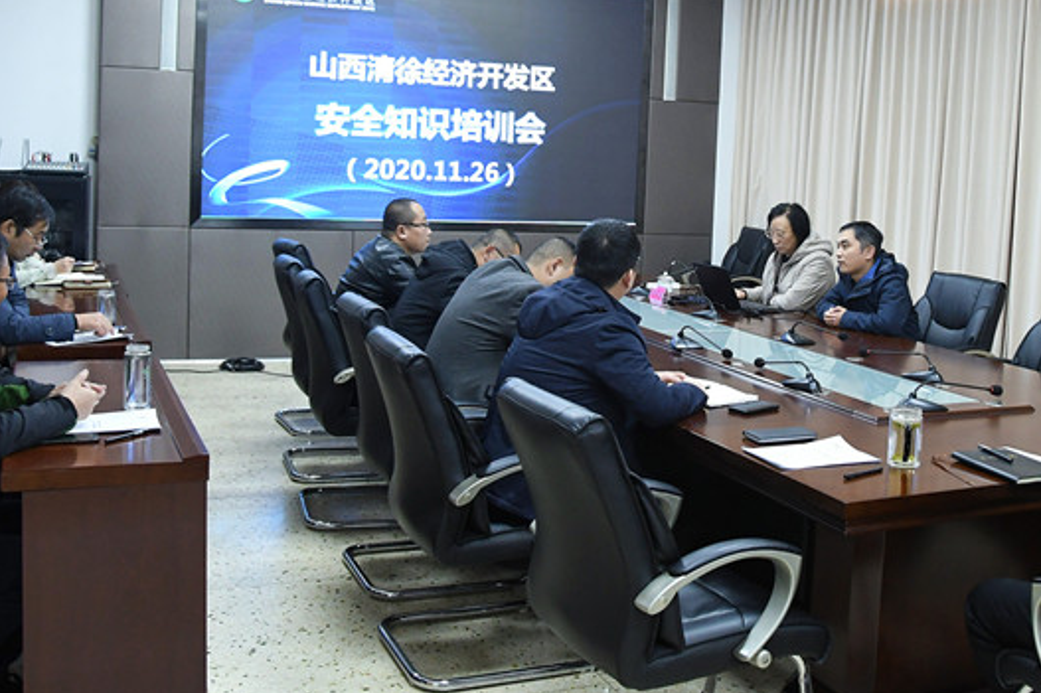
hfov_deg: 46.7
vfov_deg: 32.4
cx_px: 693
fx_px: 1185
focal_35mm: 41
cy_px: 236
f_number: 4.5
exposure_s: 1/80
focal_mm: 18
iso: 2000
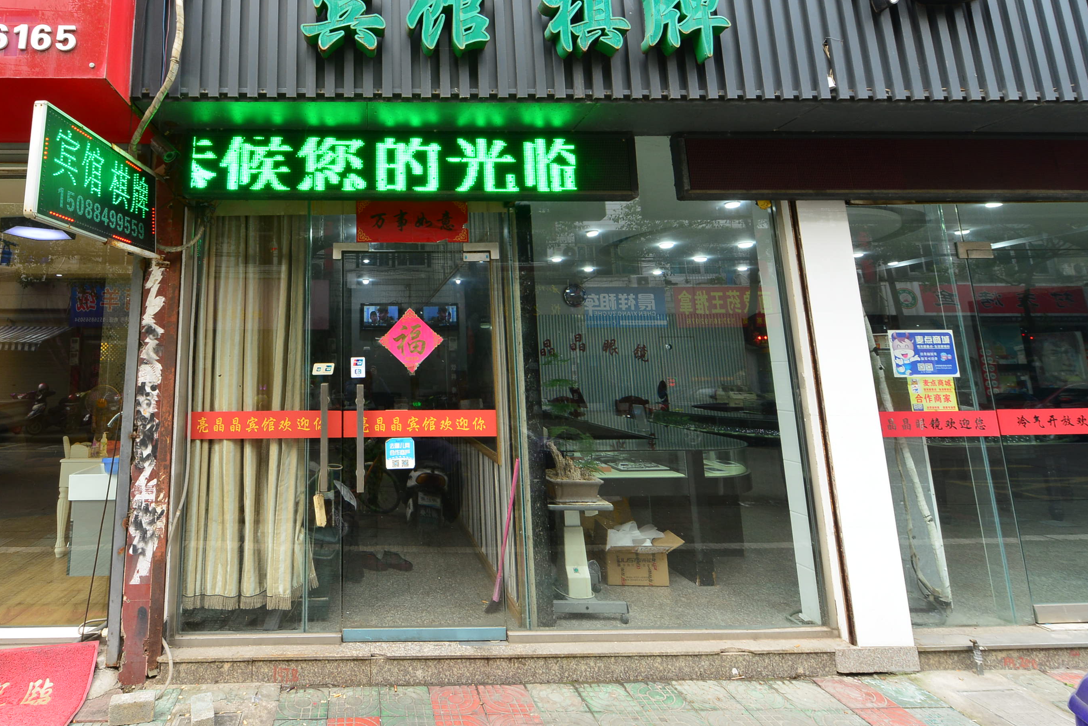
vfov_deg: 63.4
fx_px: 574
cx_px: 368
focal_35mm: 19
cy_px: 261
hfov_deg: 84.1
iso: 800
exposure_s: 1/25
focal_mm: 14
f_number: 10
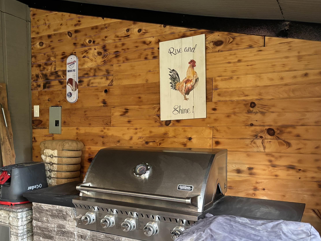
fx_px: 334
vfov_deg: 39.3
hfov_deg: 50.8
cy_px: 156
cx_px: 120
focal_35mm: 36
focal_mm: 5.96
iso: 400
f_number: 1.6
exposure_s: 1/60
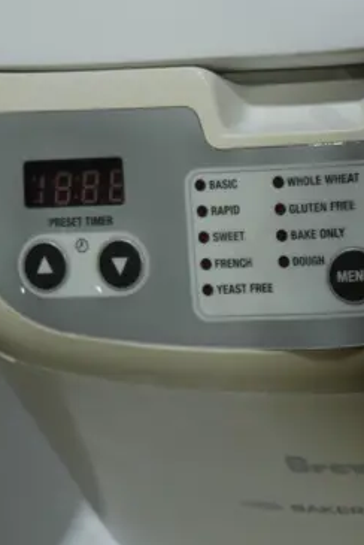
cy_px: -52
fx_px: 2119
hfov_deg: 9.6
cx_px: 509
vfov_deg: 14.3
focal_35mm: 140
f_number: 5.2
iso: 200
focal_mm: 24
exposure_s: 1/125
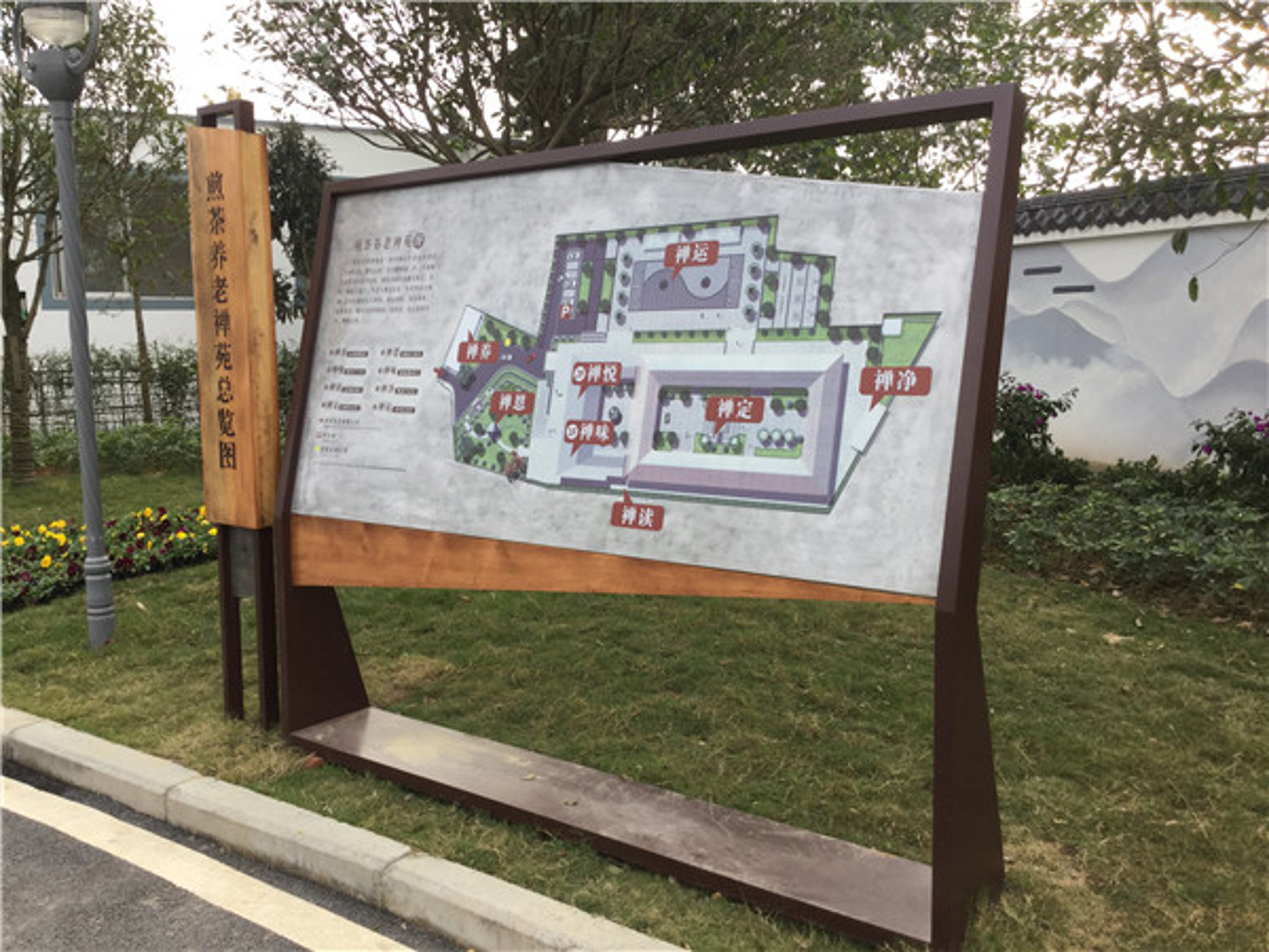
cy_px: 476
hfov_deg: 58.4
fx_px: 1136
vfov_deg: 45.4
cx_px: 634
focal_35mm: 31
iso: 25
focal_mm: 3.3
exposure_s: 1/200
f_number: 2.4
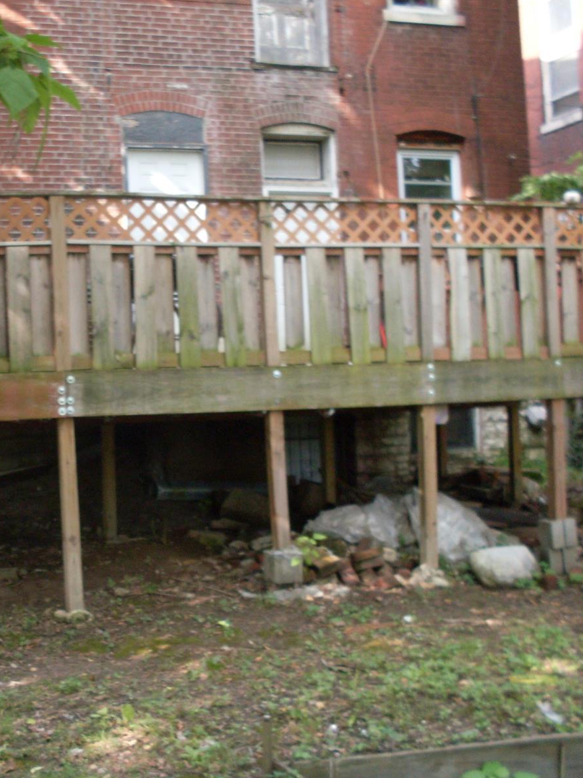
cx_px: 132
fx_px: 1145
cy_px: 390
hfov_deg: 28.1
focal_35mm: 51
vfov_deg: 37.5
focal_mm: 6.3
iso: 100
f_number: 2.8
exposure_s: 1/90
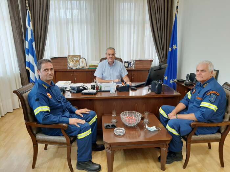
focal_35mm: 27
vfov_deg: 51.4
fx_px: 179
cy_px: 86
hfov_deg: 65.3
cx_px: 115
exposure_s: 1/50
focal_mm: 3.93
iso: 125
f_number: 1.7
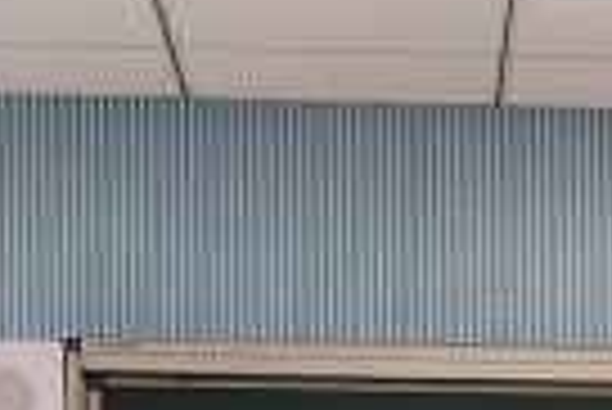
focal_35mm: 270
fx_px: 4595
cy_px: 933
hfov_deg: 7.6
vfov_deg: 5.0
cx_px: 608
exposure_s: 1/100
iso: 80
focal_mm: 5.56
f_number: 1.6
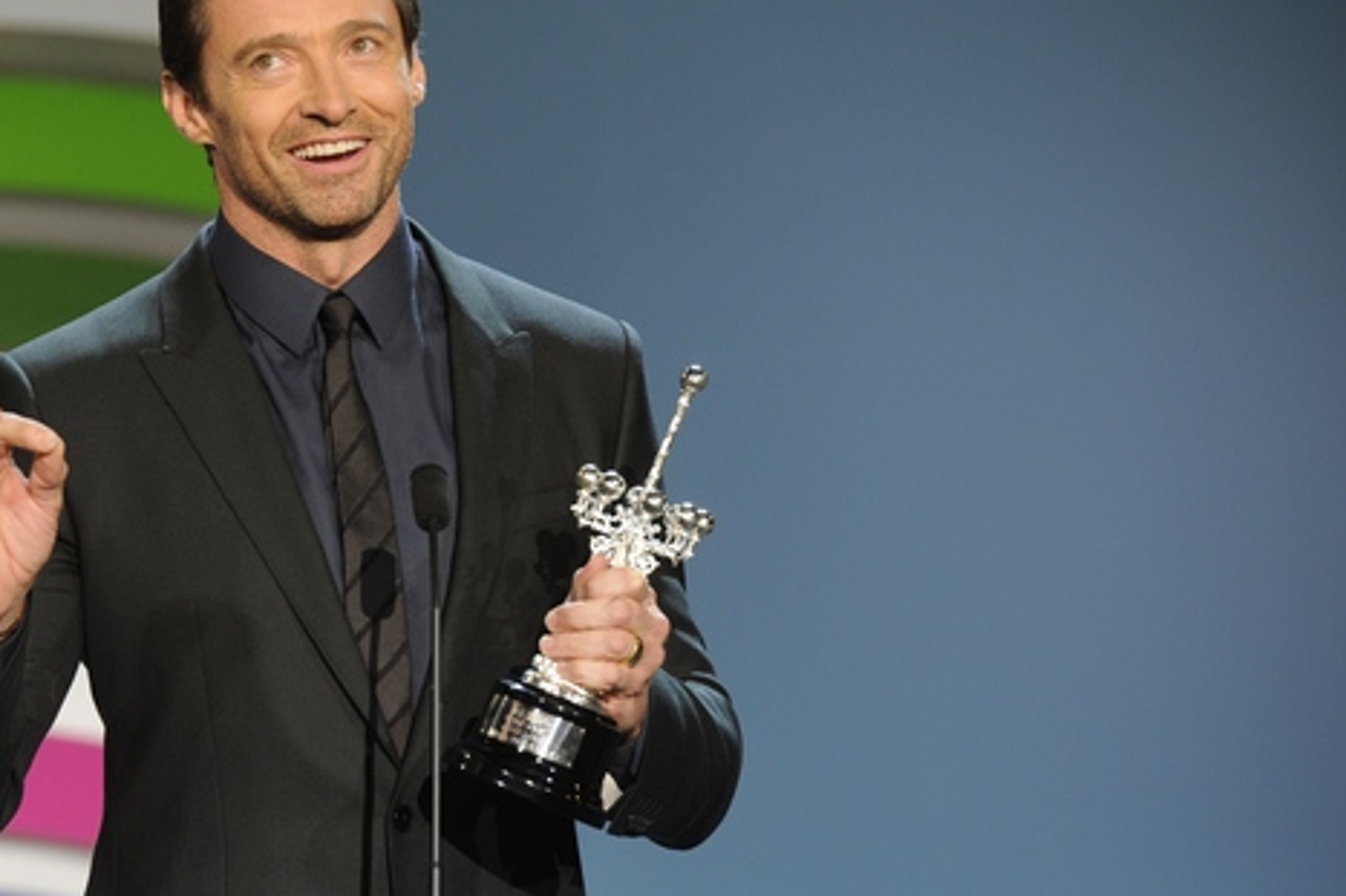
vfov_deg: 4.4
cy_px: 422
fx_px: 11623
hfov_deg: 6.6
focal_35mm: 311
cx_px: 308
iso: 2000
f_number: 4
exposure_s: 1/200
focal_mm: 200
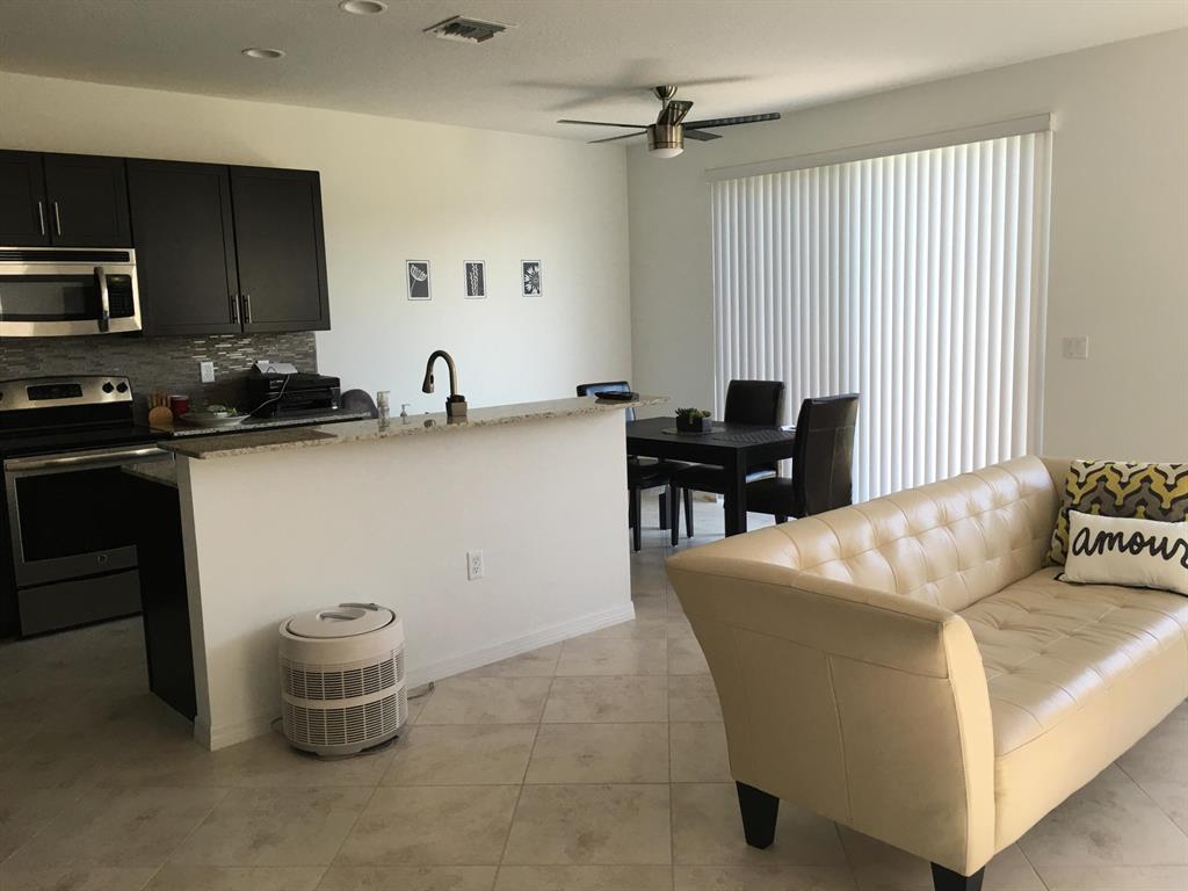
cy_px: 446
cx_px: 594
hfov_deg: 61.7
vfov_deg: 48.2
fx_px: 995
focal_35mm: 29
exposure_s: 1/30
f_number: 2.2
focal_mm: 4.15
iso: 25
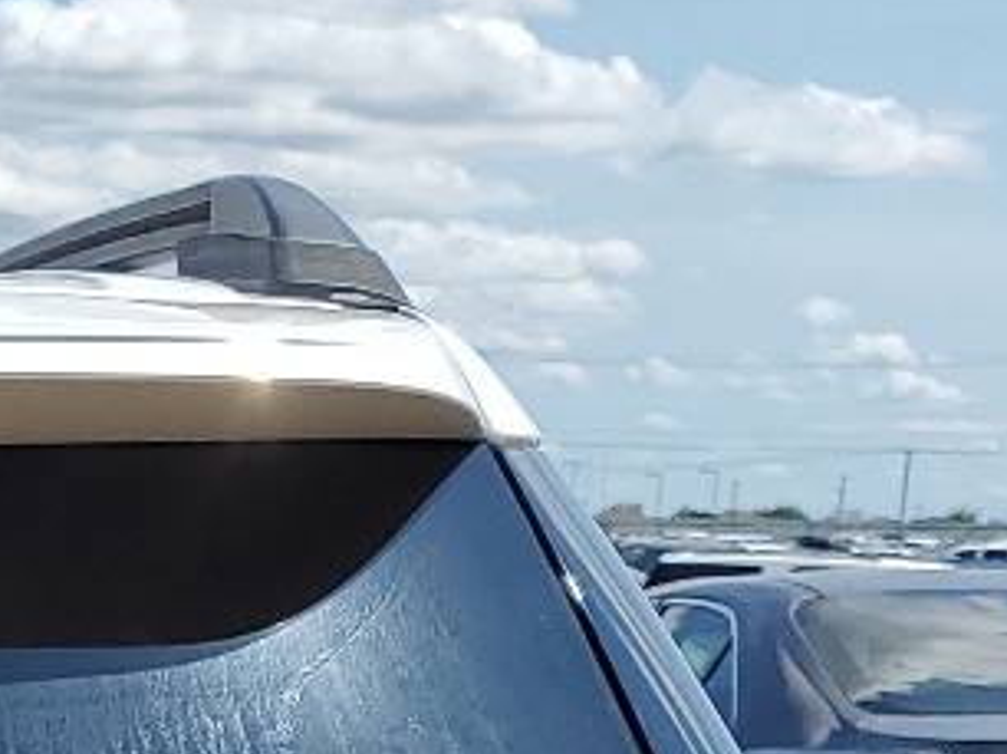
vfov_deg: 10.0
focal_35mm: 136
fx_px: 3953
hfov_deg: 13.3
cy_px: 1584
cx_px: -698
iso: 50
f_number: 1.5
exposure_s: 1/5000
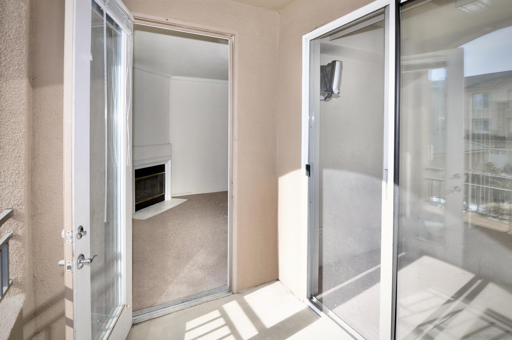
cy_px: 170
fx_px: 234
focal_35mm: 16
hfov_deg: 95.1
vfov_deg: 71.9
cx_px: 256
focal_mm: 11
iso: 200
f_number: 5.6
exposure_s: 1/125
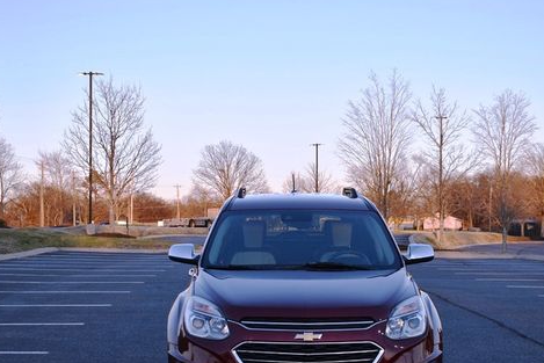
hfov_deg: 28.2
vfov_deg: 19.0
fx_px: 1083
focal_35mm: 72
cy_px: 233
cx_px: 302
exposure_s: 1/250
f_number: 5.6
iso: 280
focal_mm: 35
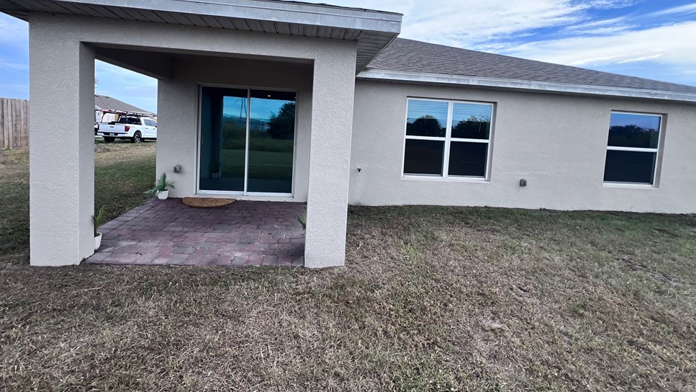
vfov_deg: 69.4
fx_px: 277
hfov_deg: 102.9
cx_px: 335
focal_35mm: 15
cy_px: 148
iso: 32
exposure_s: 1/763
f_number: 1.8
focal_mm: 1.57
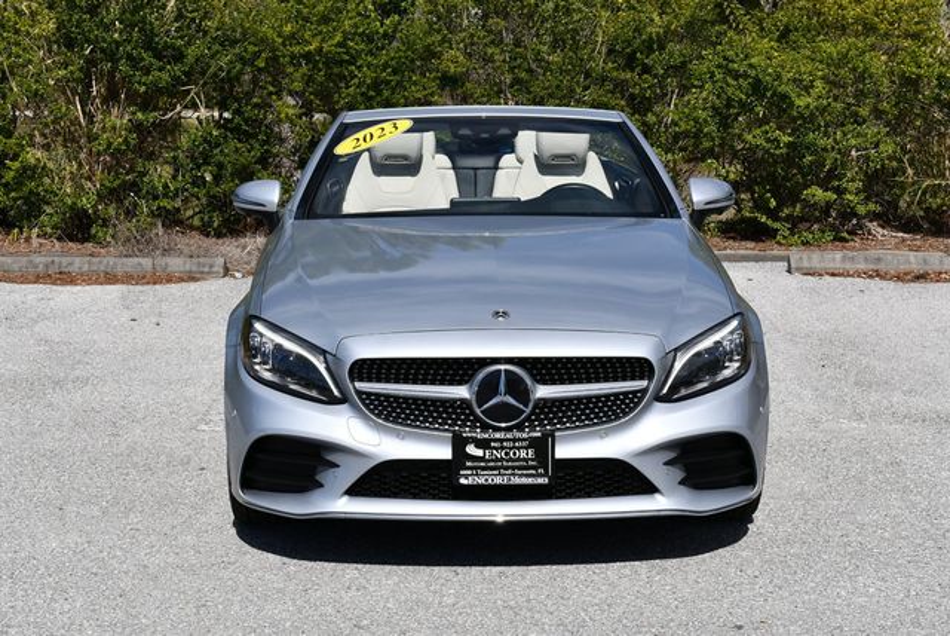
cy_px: 318
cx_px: 475
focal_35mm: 68
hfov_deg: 29.6
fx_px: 1796
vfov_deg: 20.1
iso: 100
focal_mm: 34
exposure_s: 1/400
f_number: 10
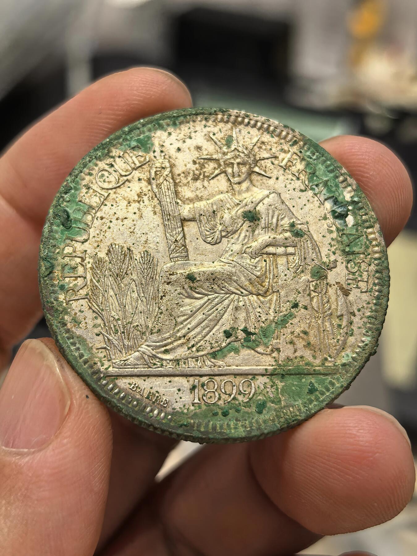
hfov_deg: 27.0
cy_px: 278
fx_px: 867
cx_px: 208
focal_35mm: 54
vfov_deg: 35.5
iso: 200
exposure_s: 1/100
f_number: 2
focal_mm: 6.98
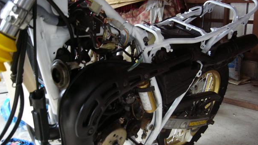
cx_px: 123
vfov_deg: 29.7
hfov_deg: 50.5
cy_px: 77
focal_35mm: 40
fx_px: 274
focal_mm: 5.8
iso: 200
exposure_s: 1/8
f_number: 2.8
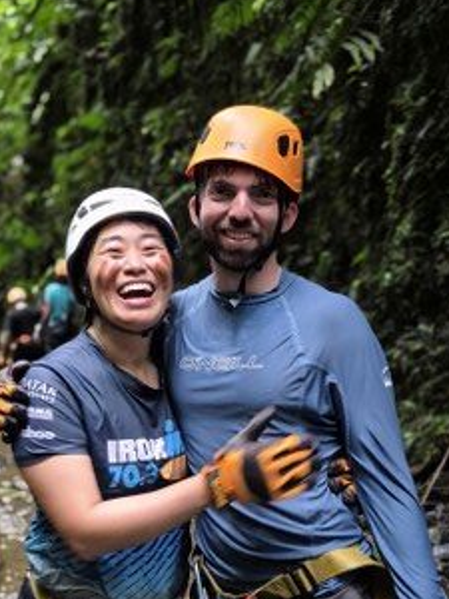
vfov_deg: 38.6
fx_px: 847
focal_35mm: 49
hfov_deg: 29.6
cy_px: 389
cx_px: 190
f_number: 1.8
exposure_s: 1/40
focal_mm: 5.4
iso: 1250
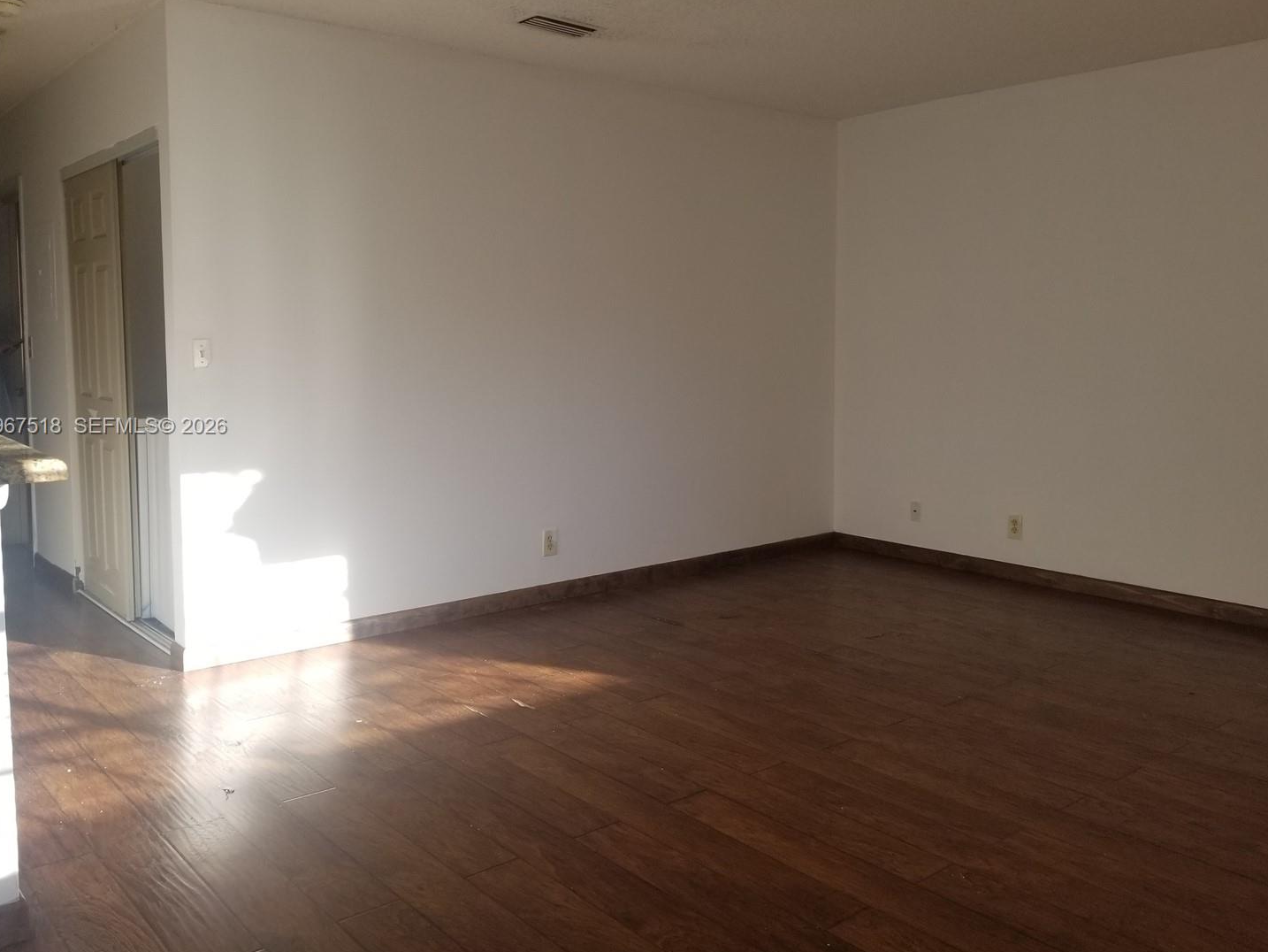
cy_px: 427
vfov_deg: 48.2
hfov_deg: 61.6
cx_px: 659
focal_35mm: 29
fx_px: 1062
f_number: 1.7
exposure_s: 1/307
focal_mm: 4.25
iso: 50
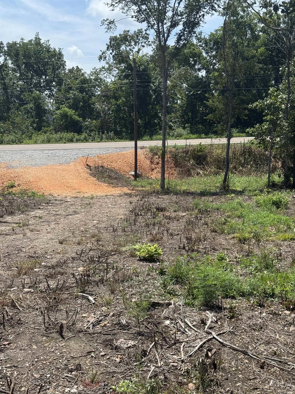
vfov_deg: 39.7
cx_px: 148
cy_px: 197
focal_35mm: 48
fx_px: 545
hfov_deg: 30.3
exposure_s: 1/4878
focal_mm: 6.76
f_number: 1.78
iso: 80
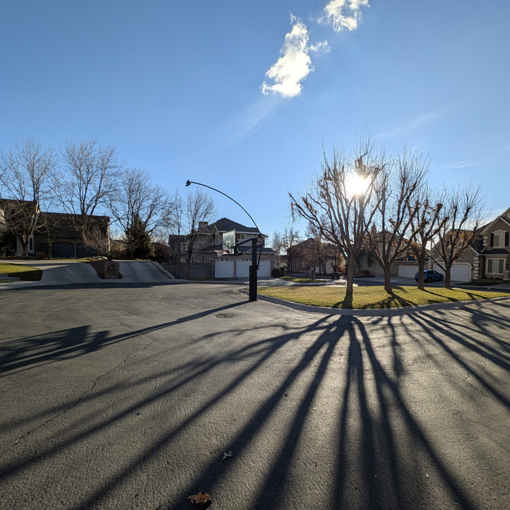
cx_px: 282
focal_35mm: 15
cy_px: 265
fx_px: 250
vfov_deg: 91.1
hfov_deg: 90.8
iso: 39
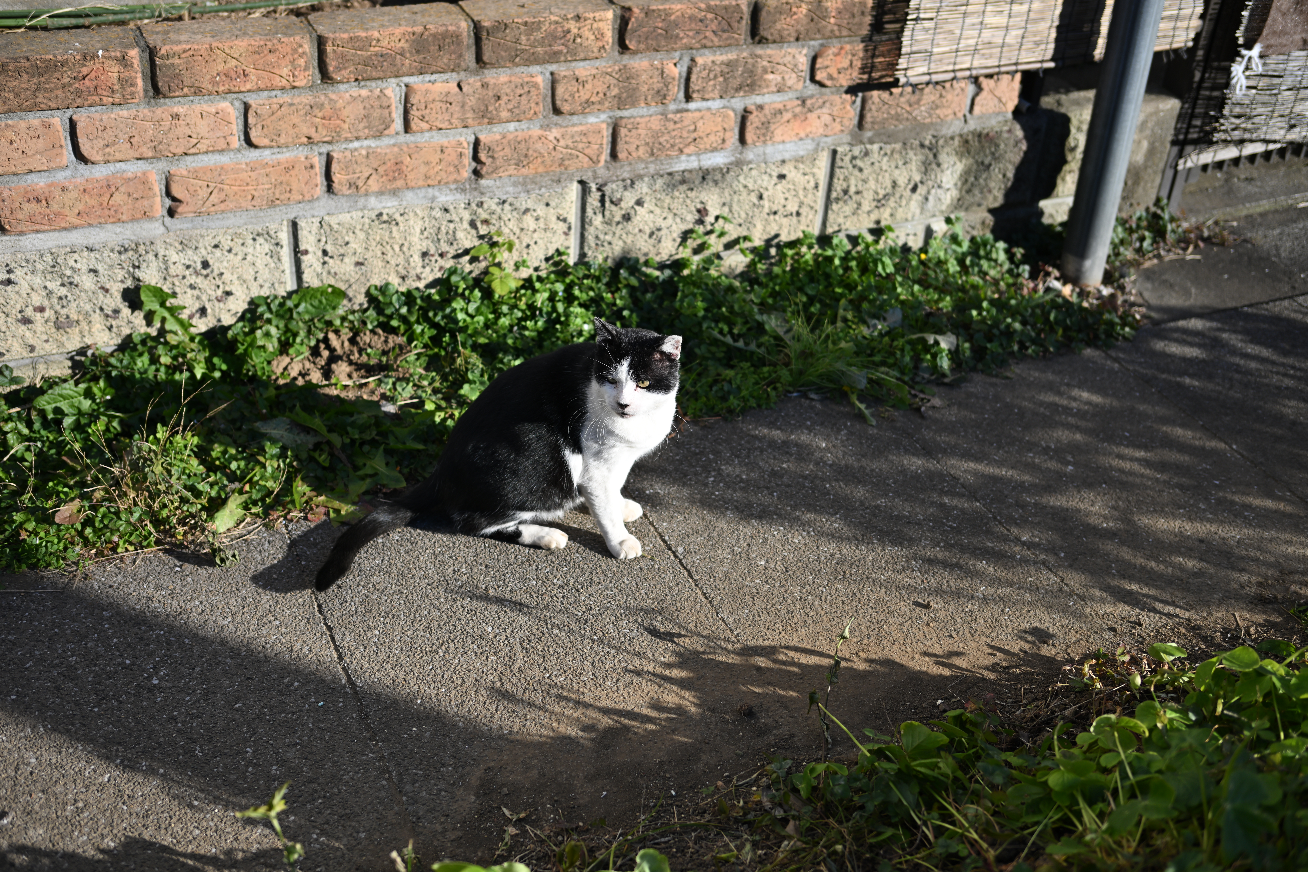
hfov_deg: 48.5
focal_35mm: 40
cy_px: 436
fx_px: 1453
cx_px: 654
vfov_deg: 33.4
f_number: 2.8
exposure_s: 1/1600
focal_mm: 40
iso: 100
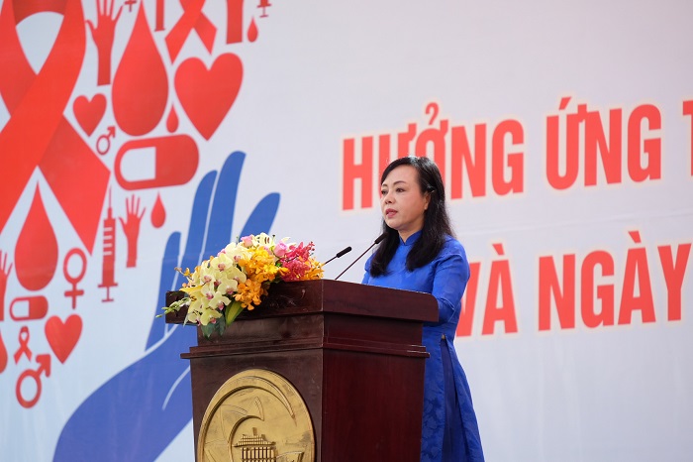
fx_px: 5772
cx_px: 346
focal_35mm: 300
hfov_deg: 6.9
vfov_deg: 4.6
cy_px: 231
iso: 320
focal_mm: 200
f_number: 4.8
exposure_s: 1/125
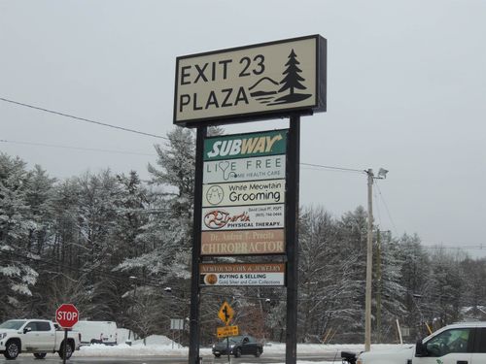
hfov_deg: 32.2
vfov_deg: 24.4
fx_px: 842
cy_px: 182
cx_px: 243
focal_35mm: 60
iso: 100
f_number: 3.7
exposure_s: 1/800
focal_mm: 10.7
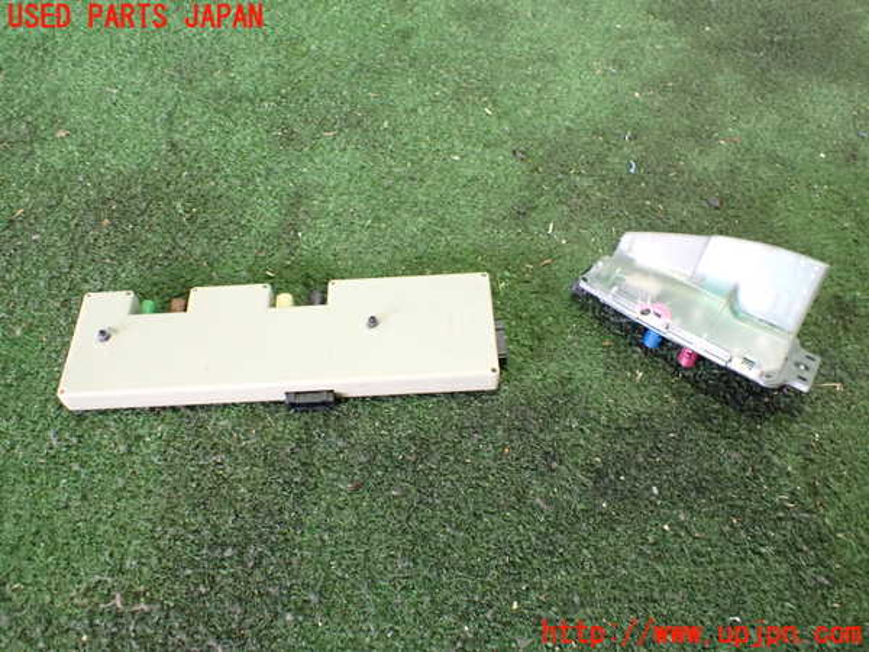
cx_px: 434
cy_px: 326
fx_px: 753
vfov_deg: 46.8
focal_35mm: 30
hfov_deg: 60.0
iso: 800
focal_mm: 5.4
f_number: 2.3
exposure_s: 1/50
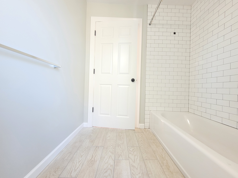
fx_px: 89
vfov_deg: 89.9
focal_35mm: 13
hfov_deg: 106.2
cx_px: 119
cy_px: 89
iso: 320
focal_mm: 1.74
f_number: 2.2
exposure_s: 1/39
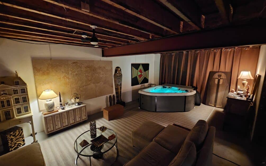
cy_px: 84
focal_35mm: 14
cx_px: 131
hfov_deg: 105.3
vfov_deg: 78.6
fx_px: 101
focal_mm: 2.2
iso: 2000
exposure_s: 1/24
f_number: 2.2
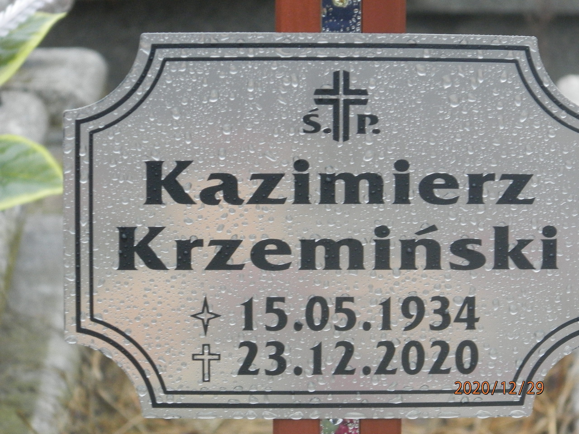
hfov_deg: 7.0
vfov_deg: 5.3
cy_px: 217
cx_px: 290
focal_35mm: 281
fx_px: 4700
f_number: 5.6
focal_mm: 50.2
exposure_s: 1/40
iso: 400
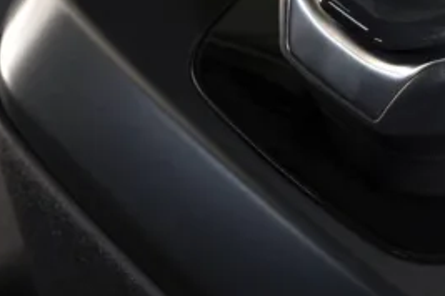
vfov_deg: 8.5
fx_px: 1990
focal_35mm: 161
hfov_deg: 12.0
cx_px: 723
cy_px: 32
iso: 640
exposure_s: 1/15
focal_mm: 42
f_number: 8
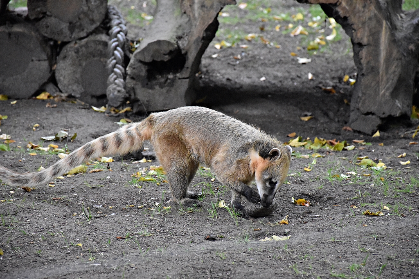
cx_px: 210
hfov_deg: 9.8
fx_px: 2444
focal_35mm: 210
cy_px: 140
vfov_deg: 6.5
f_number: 5.6
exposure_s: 1/500
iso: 8000
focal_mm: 140
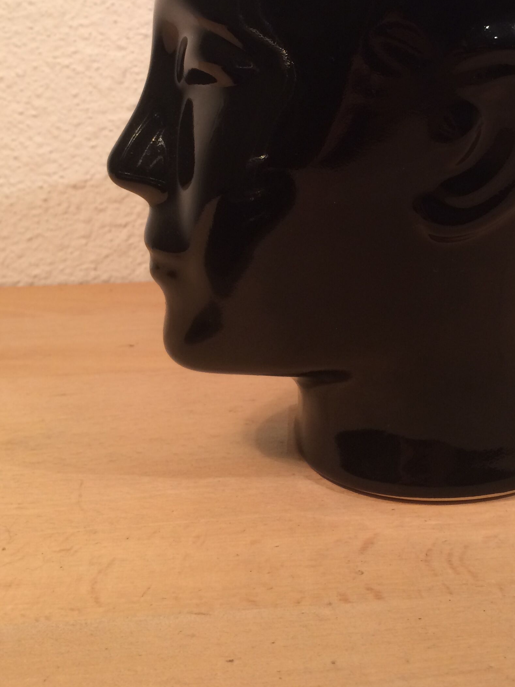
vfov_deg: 40.9
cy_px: 173
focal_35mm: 45
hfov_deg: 31.7
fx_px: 892
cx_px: 379
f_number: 2.2
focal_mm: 4.15
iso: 64
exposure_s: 1/33
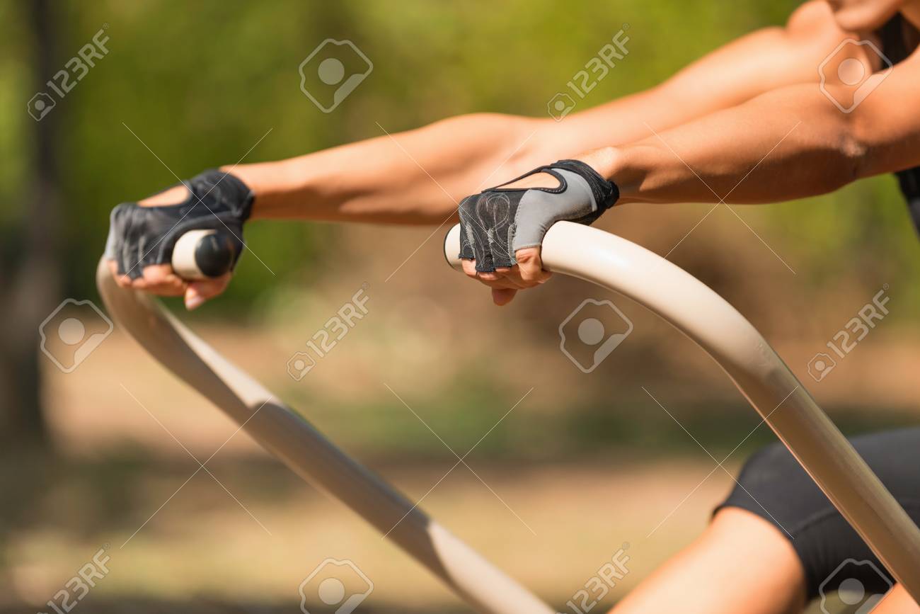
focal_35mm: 200
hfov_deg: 10.3
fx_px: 5111
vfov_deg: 6.9
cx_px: 460
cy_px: 307
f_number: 4
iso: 320
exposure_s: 1/640
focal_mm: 200
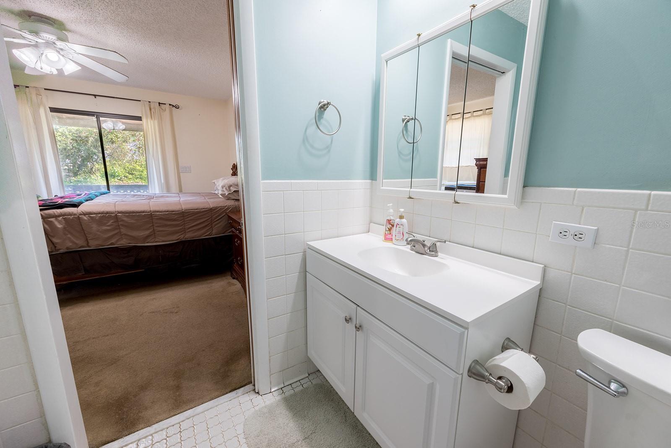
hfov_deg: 104.2
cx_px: 336
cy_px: 224
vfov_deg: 81.3
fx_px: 261
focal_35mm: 14
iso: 200
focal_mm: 14
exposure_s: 1/100
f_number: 8
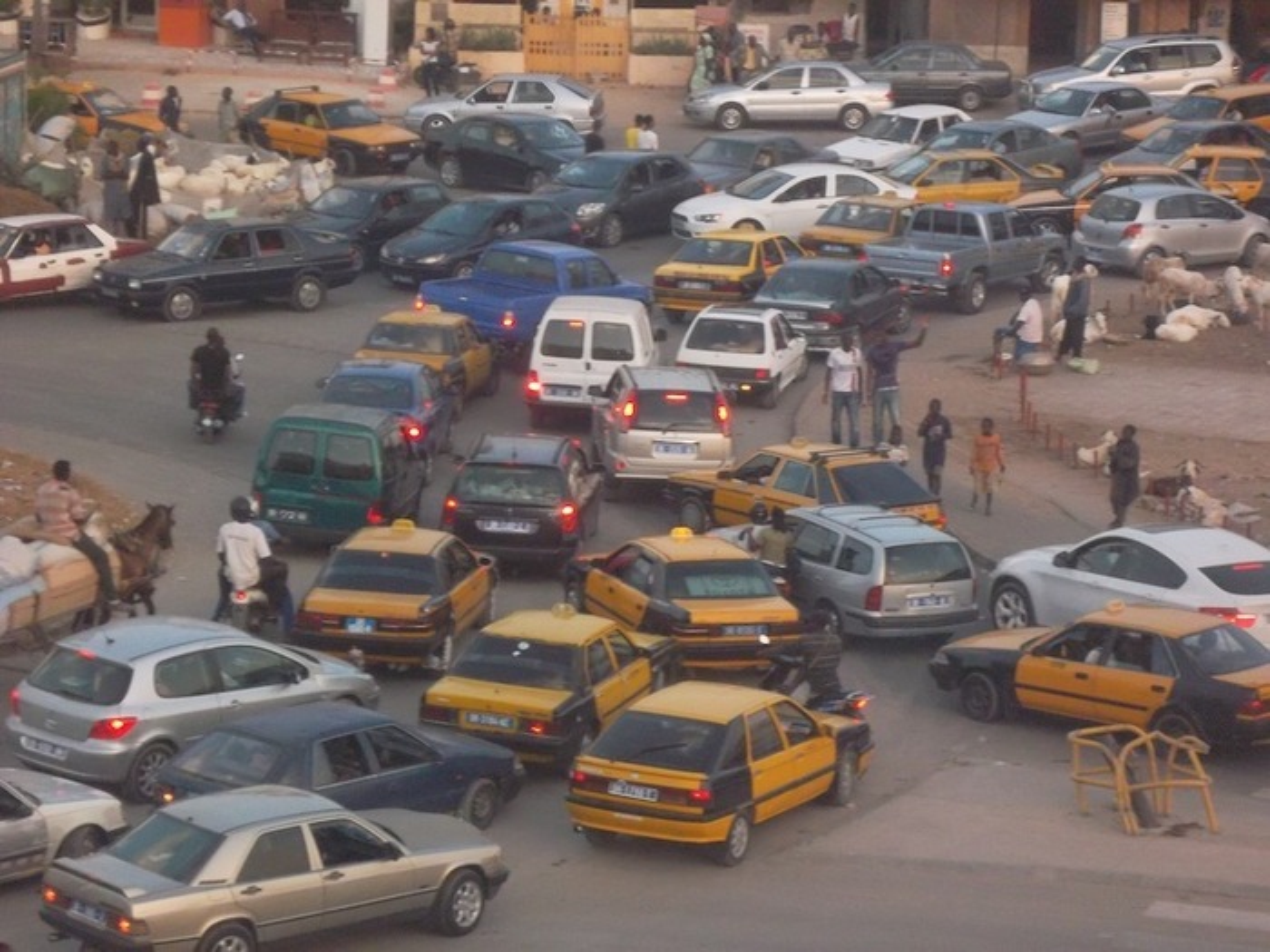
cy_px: 476
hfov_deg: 14.6
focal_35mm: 135
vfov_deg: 11.0
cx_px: 635
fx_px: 4953
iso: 480
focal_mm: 24.5
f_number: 5.9
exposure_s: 1/90
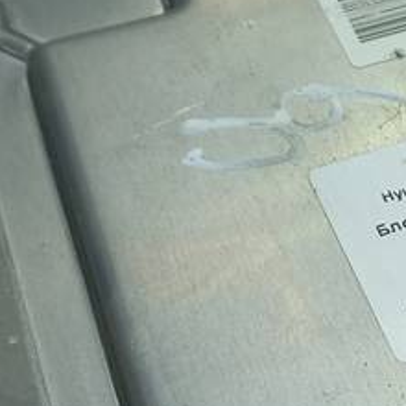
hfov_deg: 16.4
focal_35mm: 103
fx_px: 1367
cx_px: 441
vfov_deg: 16.8
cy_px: 284
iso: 25
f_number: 1.8
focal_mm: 4.6
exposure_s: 1/100
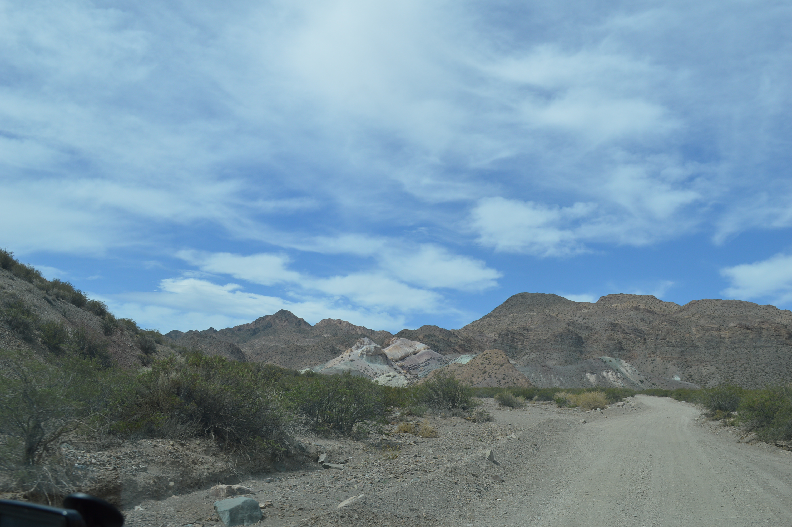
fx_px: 791
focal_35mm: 36
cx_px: 396
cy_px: 264
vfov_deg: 36.8
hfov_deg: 53.2
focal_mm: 24
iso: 100
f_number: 9
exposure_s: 1/320
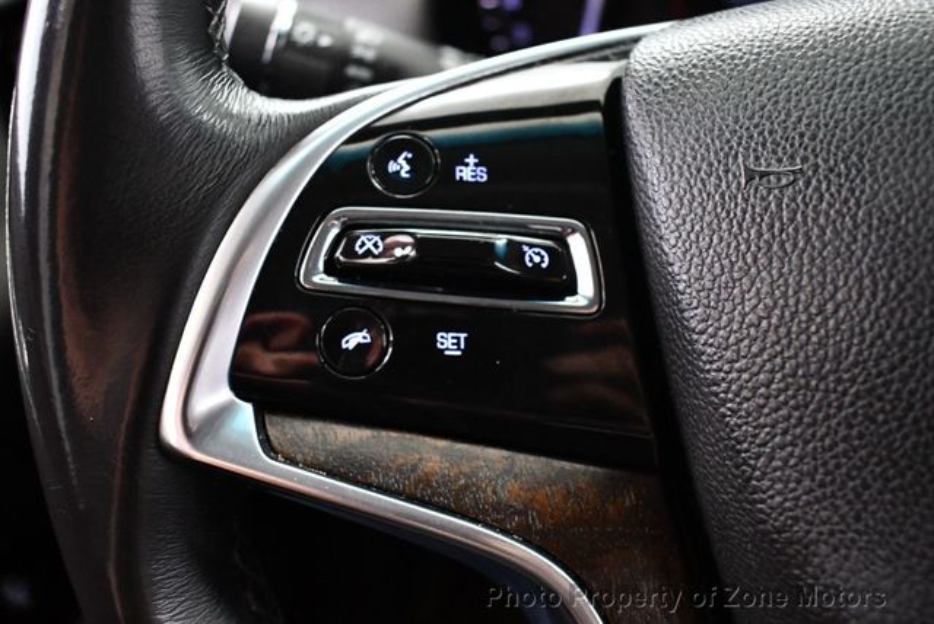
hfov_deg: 53.1
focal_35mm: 36
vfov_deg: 36.9
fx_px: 935
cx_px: 467
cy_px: 312
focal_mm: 18
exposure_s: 1/60
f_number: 3.5
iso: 4500
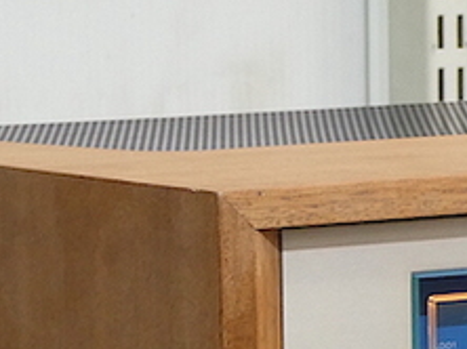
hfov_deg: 4.7
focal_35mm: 424
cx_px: 547
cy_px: 416
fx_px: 5714
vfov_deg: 3.5
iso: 200
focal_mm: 17.5
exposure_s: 1/10
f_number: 5
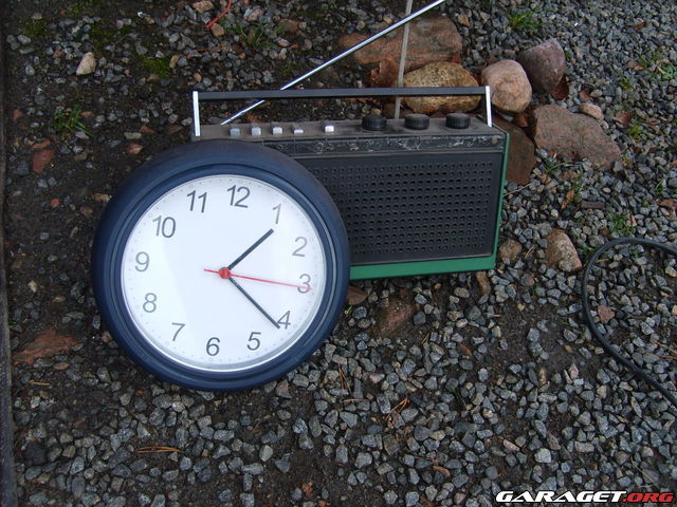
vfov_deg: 40.7
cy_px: 254
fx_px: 685
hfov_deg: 52.6
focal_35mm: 35
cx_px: 338
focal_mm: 5.8
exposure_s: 1/90
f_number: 2.8
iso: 50
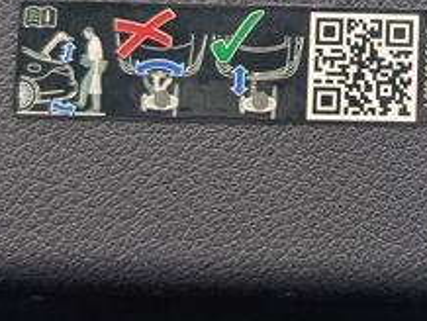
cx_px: 509
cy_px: 55
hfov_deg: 20.8
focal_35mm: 88
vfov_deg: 16.7
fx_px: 1087
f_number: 1.68
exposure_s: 1/463
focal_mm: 6.9
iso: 247
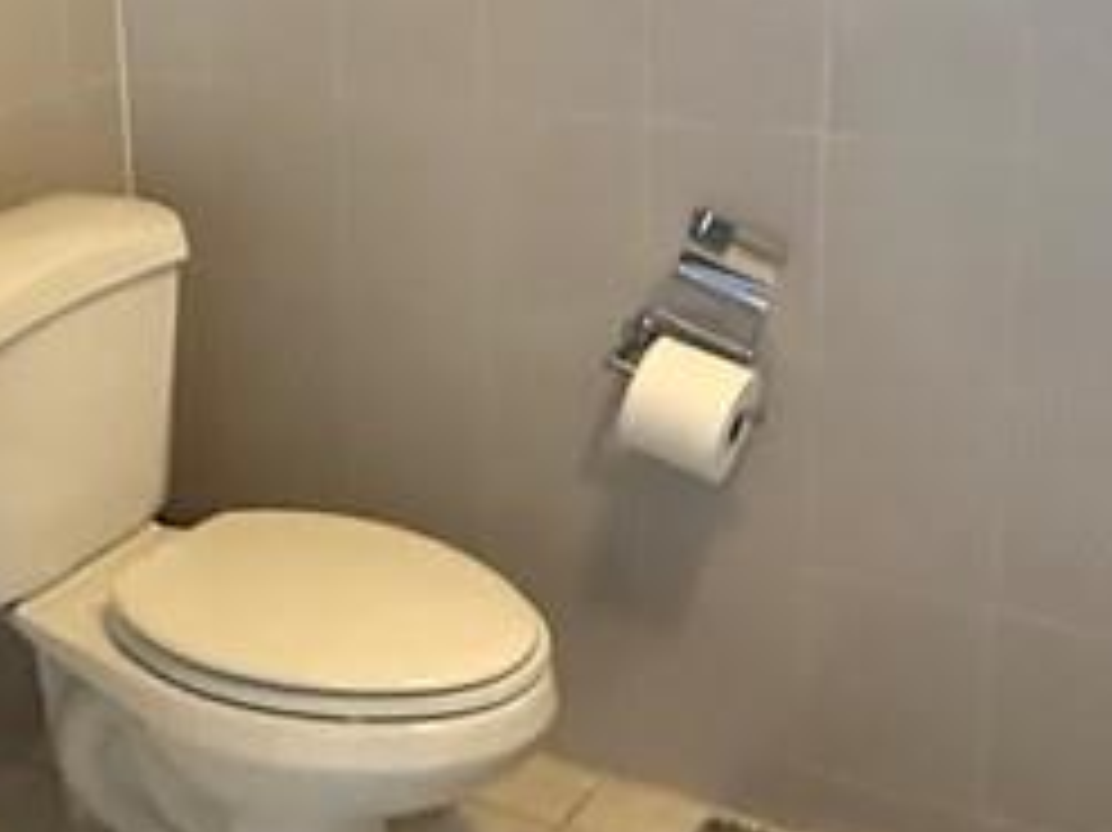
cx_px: 320
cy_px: 207
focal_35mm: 58
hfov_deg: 32.8
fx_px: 1862
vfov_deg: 24.9
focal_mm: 2.22
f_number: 2.2
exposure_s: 1/60
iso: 1250
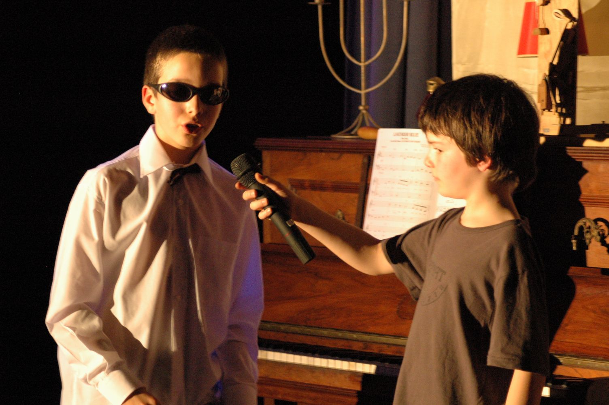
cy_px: 202
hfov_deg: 14.4
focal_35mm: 142
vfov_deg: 9.6
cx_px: 304
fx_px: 2408
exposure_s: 1/10
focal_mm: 95
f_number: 4.2
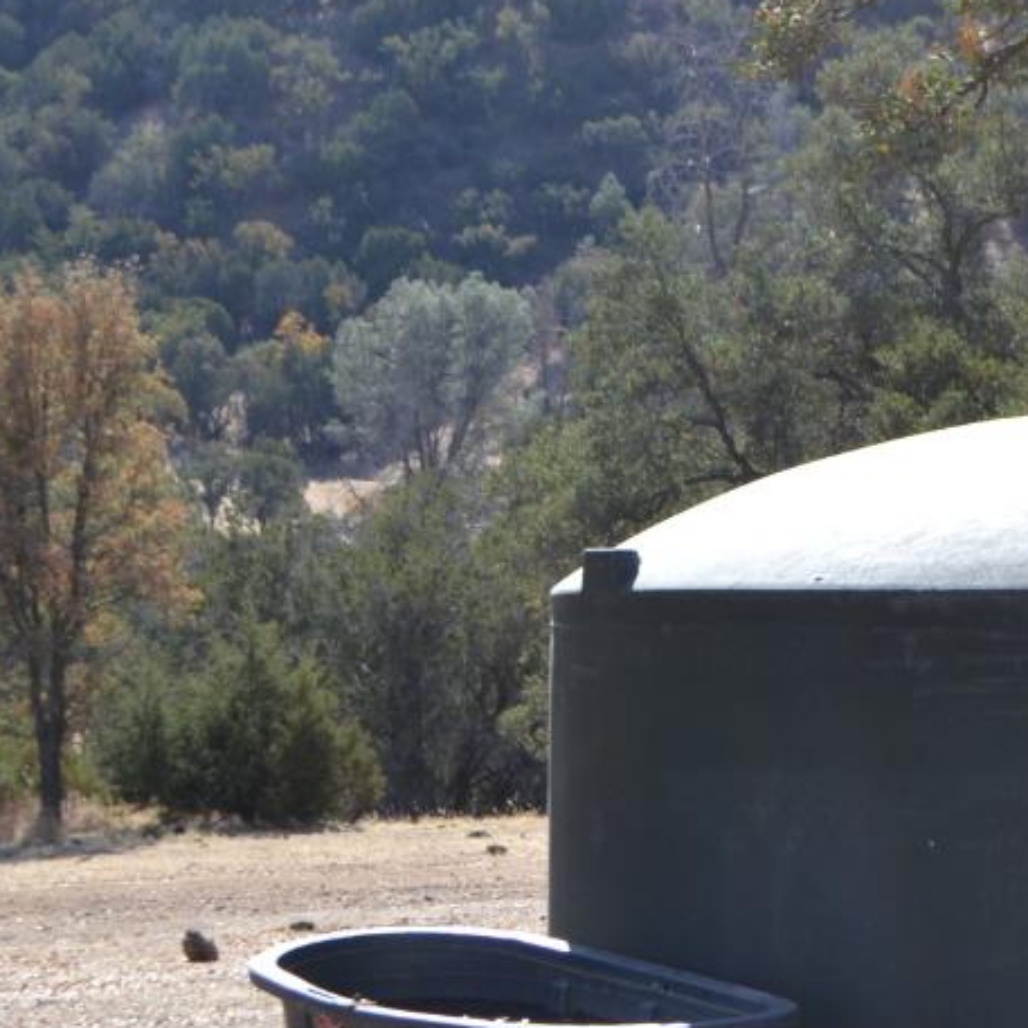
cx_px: 1413
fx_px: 4079
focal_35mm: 121
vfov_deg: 14.4
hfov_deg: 13.7
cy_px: 630
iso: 100
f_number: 7.1
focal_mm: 29
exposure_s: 1/200
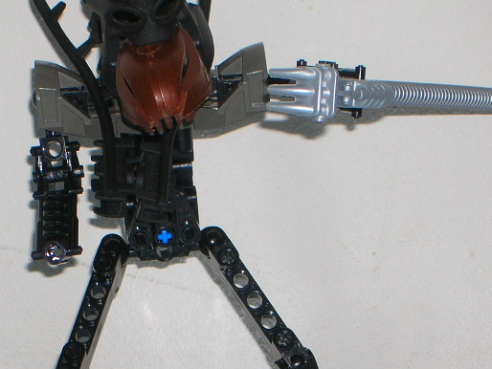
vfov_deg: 7.1
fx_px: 2972
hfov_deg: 9.5
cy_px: 301
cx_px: 201
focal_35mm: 209
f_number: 4.9
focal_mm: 17.4
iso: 50
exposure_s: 1/60.1
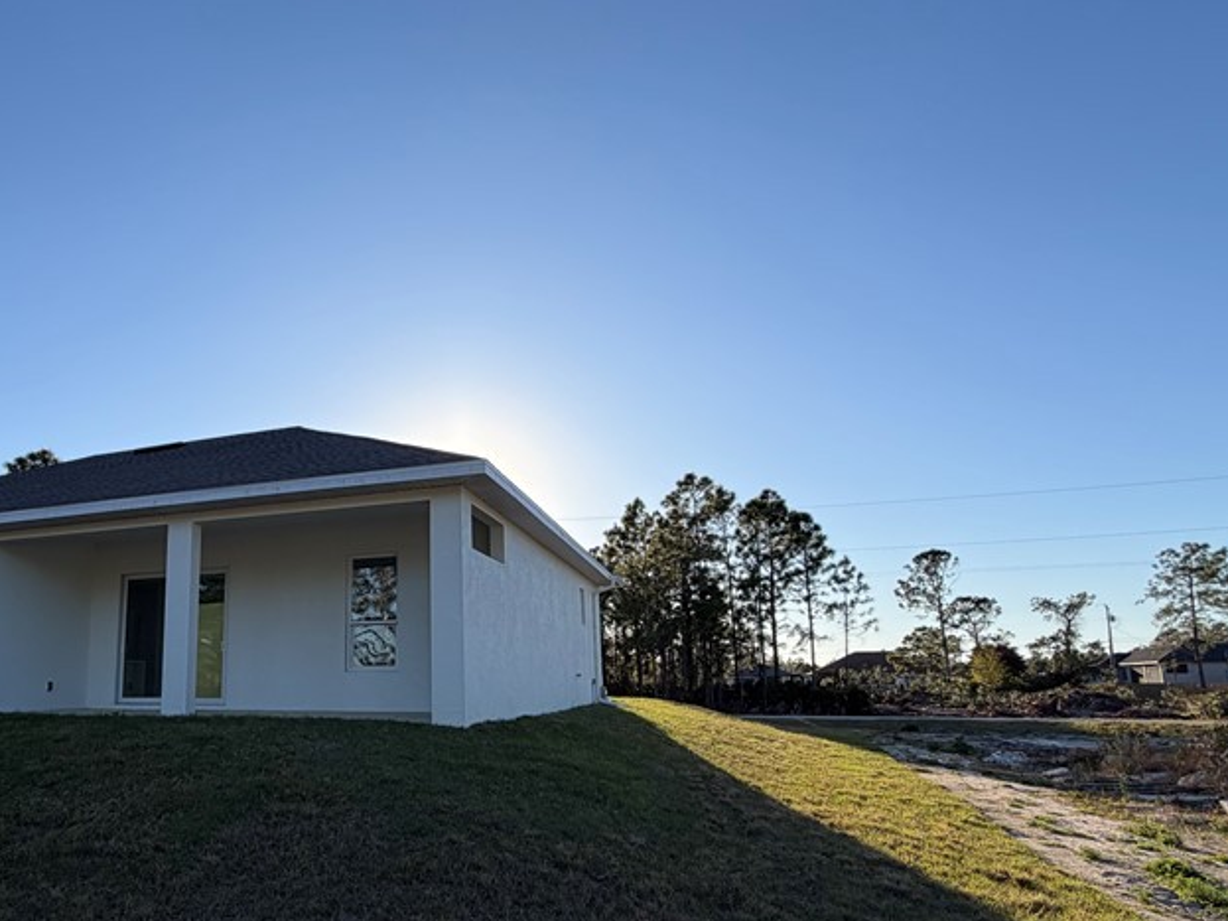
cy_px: 558
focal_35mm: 23
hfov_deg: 71.7
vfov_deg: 58.3
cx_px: 406
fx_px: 816
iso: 25
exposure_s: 1/770
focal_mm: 2.22
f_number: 2.2
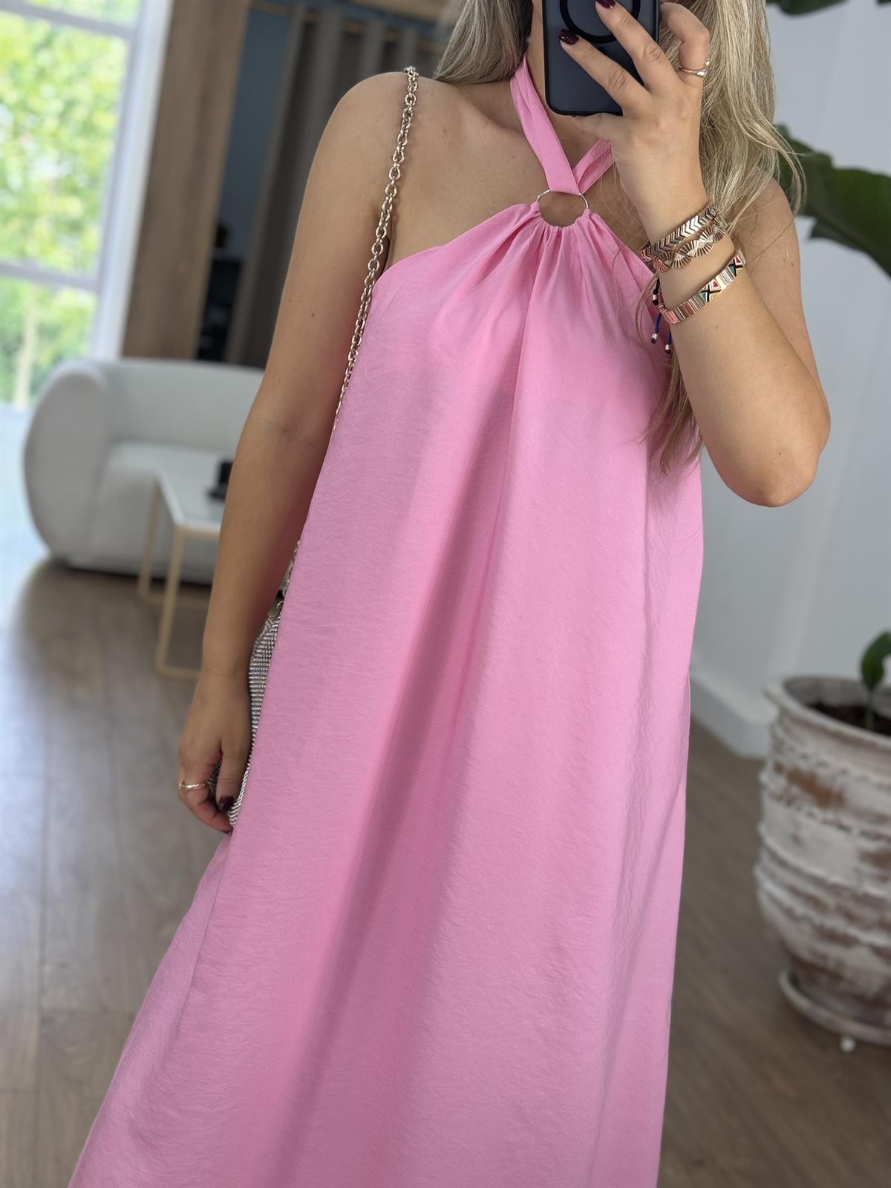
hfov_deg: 30.3
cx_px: 446
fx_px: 1647
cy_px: 594
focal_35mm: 48
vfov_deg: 39.7
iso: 64
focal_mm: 6.76
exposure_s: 1/156
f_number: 1.78
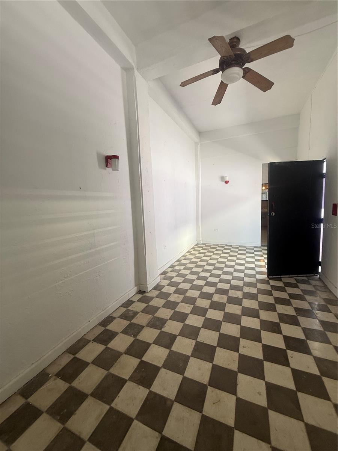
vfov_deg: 102.1
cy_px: 226
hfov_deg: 85.7
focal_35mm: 14
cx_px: 169
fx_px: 182
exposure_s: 1/99
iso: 80
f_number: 2.2
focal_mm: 2.22
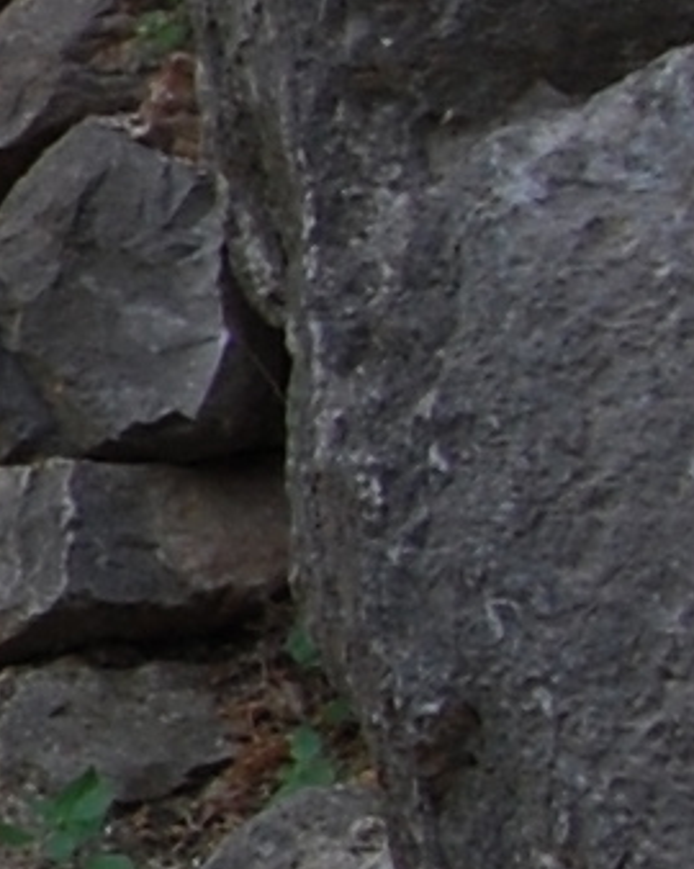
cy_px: 116
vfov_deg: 5.0
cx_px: -3288
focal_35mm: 388
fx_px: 9971
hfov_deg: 3.5
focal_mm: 24
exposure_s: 1/160
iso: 200
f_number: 10
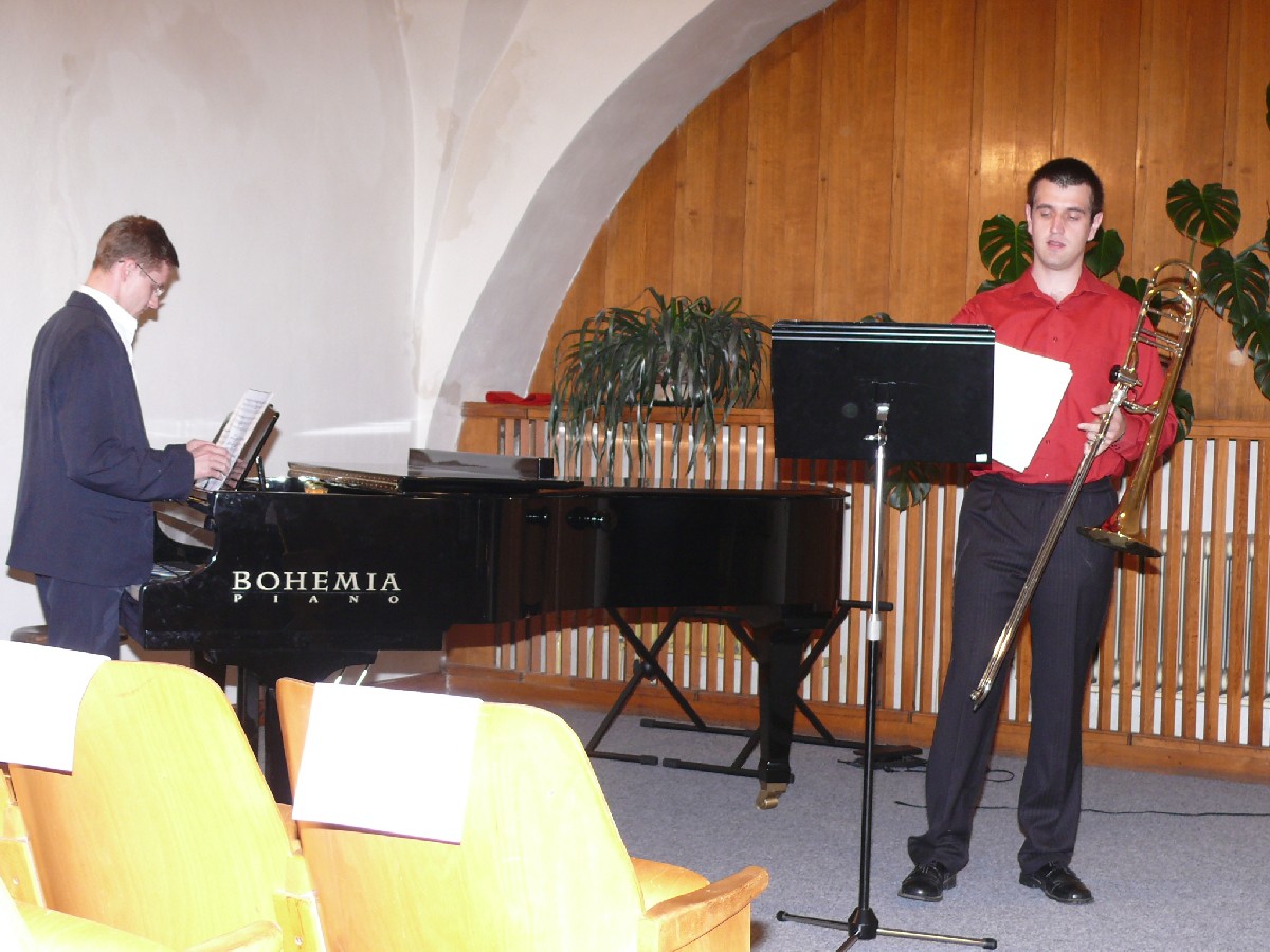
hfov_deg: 33.8
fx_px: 2091
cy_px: 476
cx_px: 635
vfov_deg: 25.7
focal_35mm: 57
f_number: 3.2
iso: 100
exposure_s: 1/30
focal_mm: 9.8
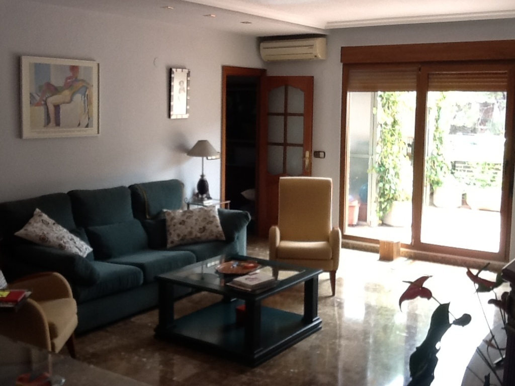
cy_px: 193
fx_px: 655
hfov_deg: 42.9
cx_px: 258
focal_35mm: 44
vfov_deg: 32.9
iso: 50
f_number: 2.4
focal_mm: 2.03
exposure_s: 1/30
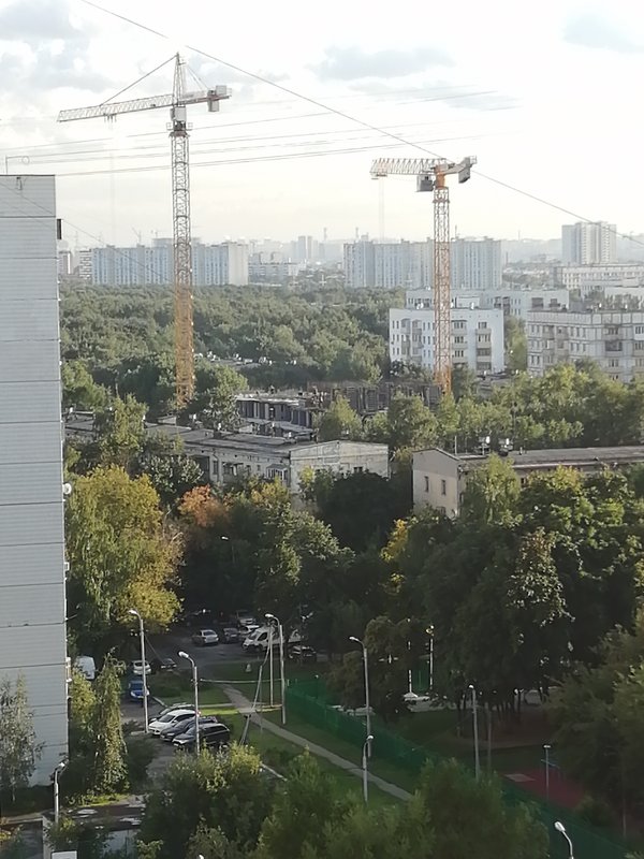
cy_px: 430
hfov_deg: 13.7
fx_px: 2679
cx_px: 322
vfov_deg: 18.2
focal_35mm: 108
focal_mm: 3.96
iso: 50
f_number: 1.8
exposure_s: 1/502
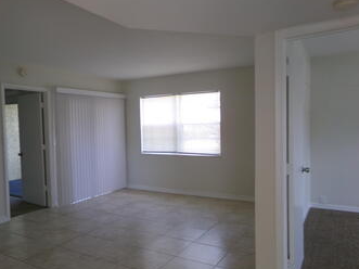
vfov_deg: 48.2
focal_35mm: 29
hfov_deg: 61.5
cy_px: 141
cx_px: 157
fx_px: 301
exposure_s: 1/34
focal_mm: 4.3
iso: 158
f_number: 3.7
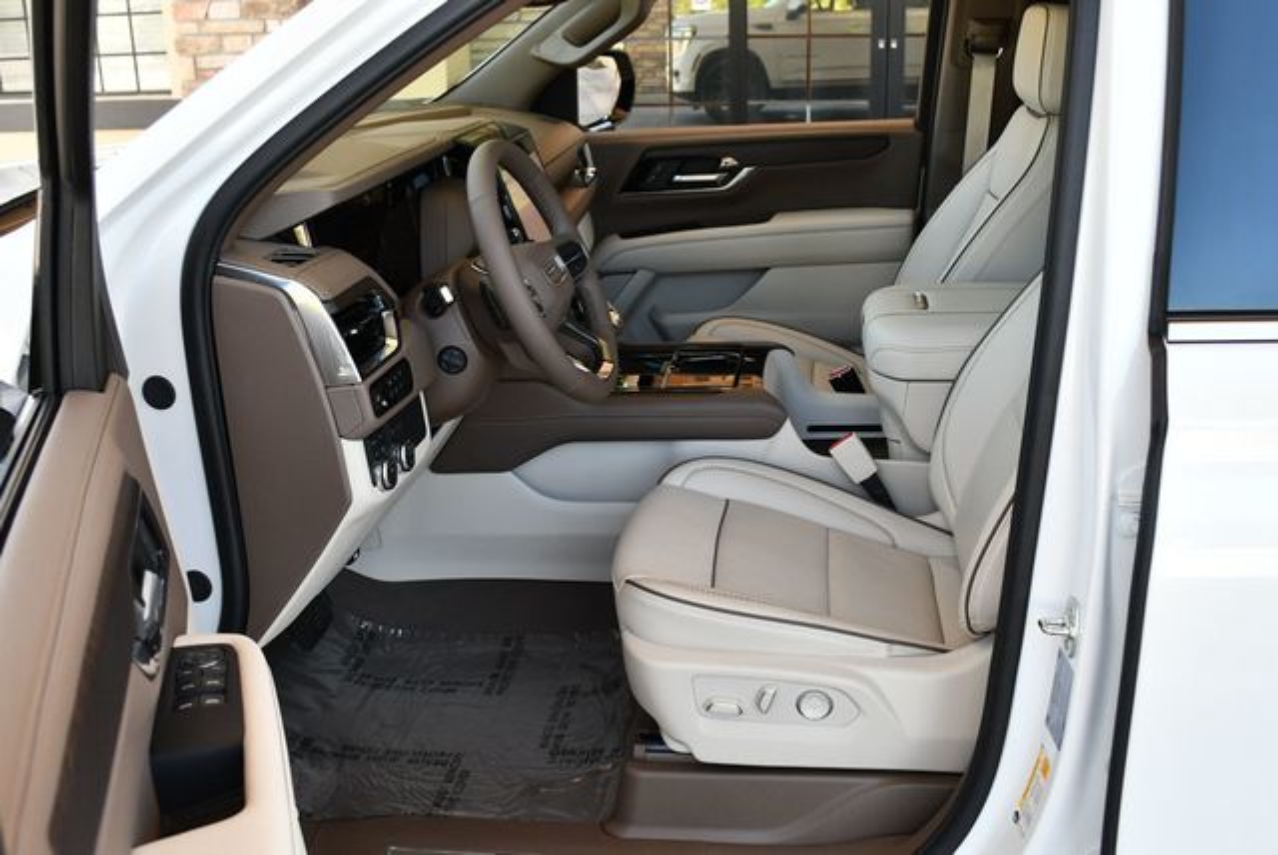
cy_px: 428
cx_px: 639
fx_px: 1279
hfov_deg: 53.1
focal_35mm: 36
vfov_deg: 36.9
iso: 400
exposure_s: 1/250
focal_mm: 18
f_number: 4
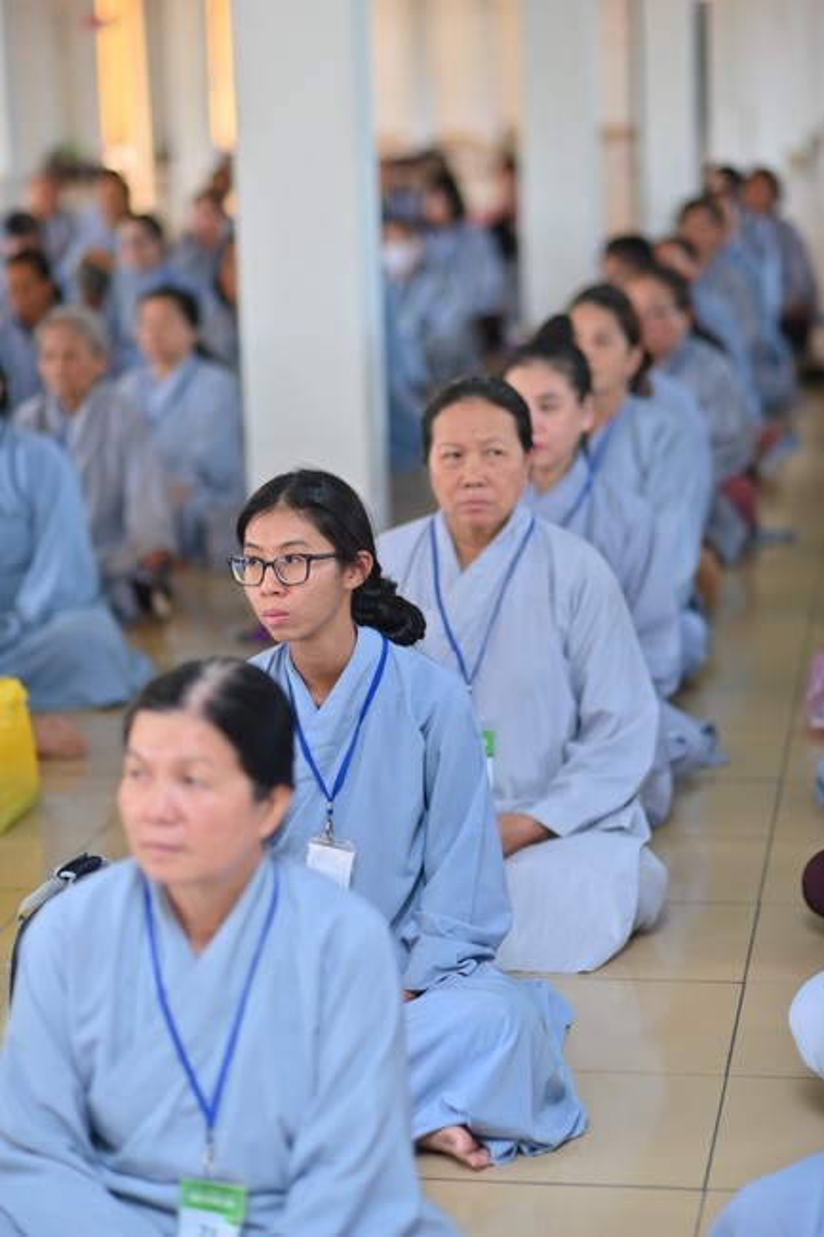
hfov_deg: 16.1
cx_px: 412
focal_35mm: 85
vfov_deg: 23.9
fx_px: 2920
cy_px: 618
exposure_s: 1/200
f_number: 2
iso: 400
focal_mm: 85
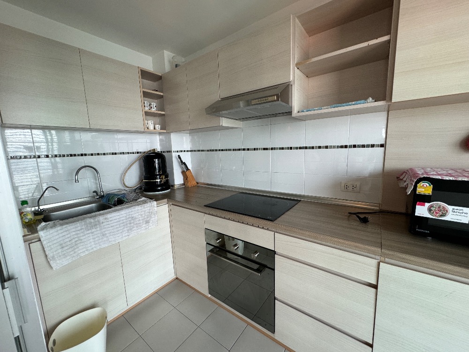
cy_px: 176
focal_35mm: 14
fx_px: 190
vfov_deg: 85.7
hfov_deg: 102.1
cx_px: 234
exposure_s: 1/100
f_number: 2.2
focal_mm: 2.22
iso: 200
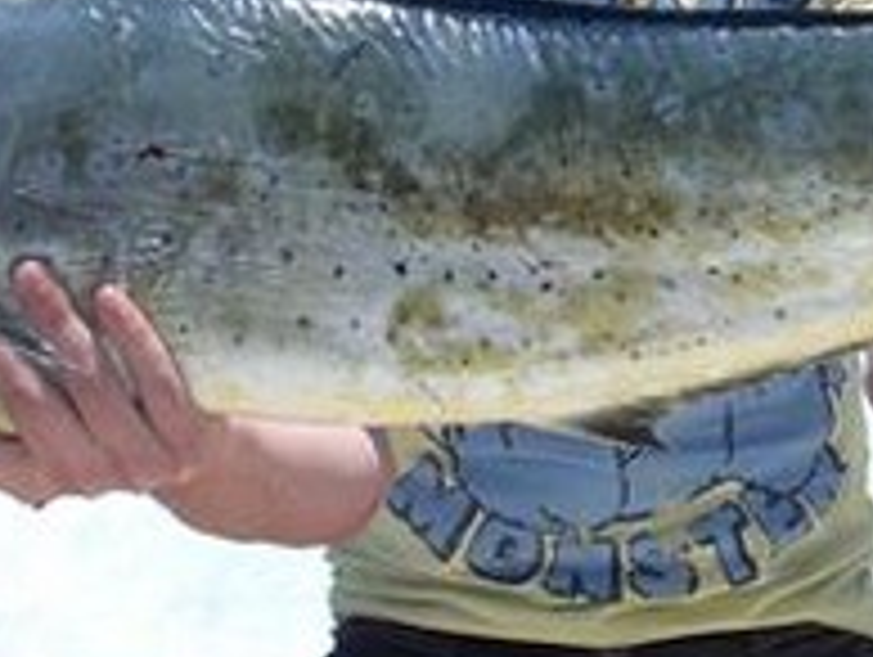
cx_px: 562
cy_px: -18
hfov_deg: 16.4
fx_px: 3030
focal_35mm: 120
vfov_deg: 12.2
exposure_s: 1/324
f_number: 5.6
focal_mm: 6.2
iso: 64
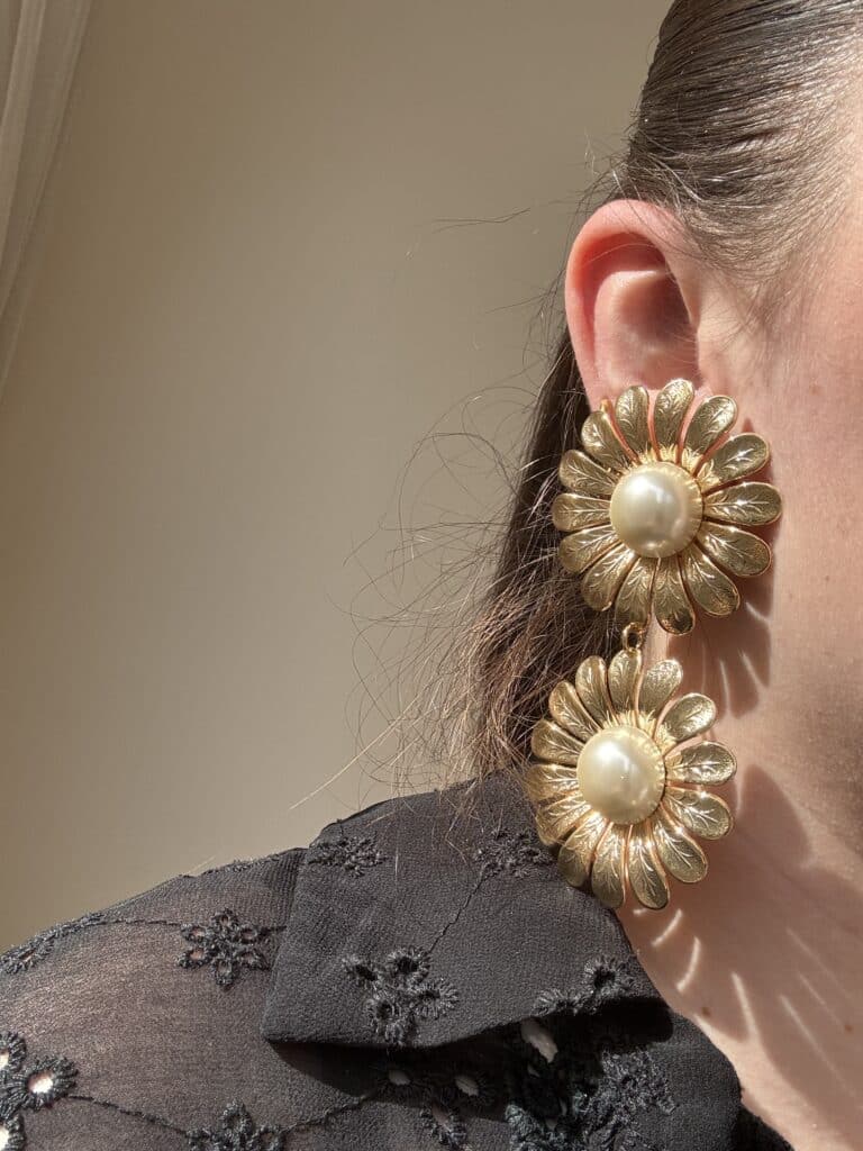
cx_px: 432
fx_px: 997
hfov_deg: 46.8
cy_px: 576
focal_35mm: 30
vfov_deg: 60.0
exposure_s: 1/320
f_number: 1.9
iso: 25
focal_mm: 2.69
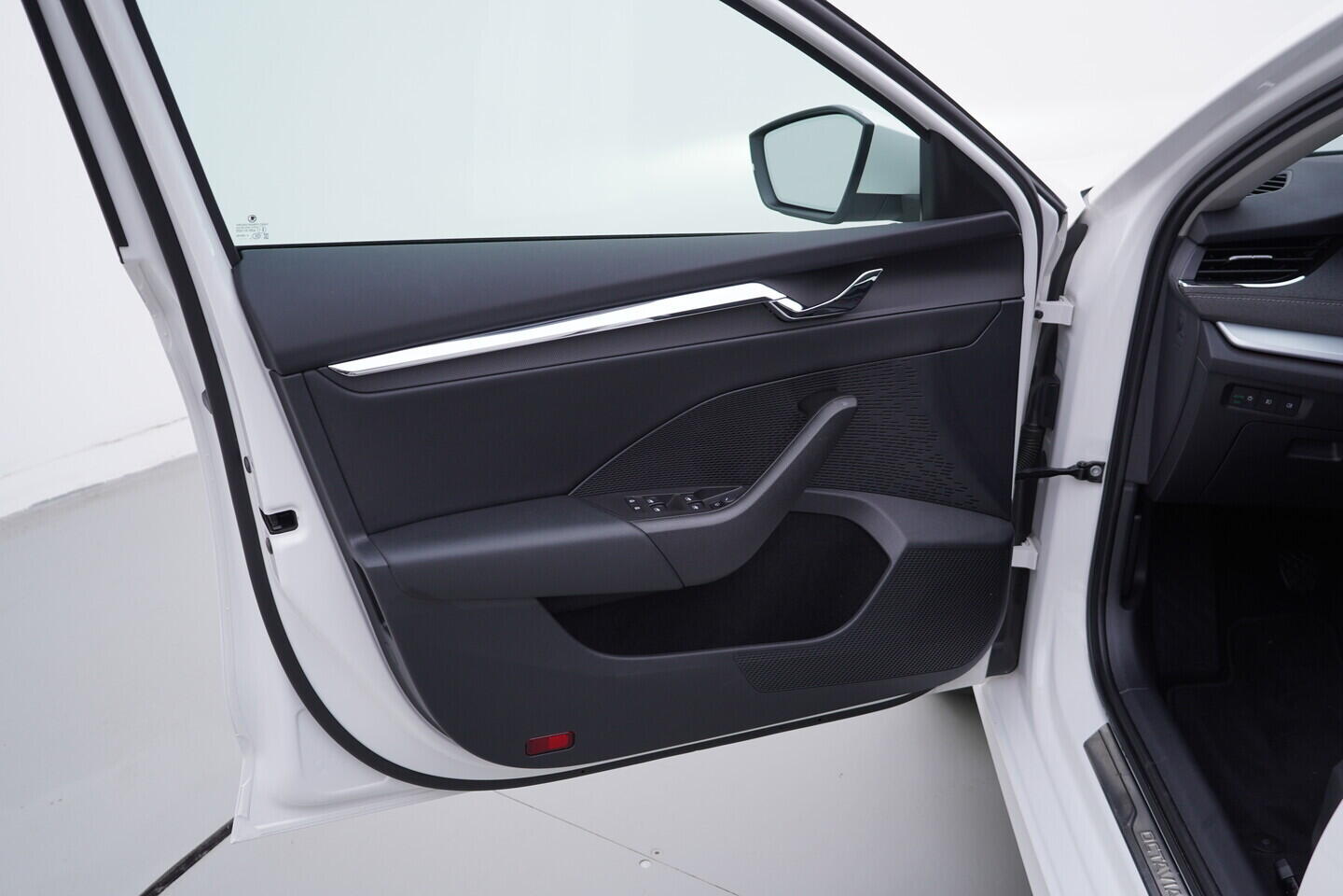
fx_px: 1343
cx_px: 672
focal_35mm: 36
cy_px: 448
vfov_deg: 36.9
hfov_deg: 53.1
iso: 125
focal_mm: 24
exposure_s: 1/60
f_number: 3.5
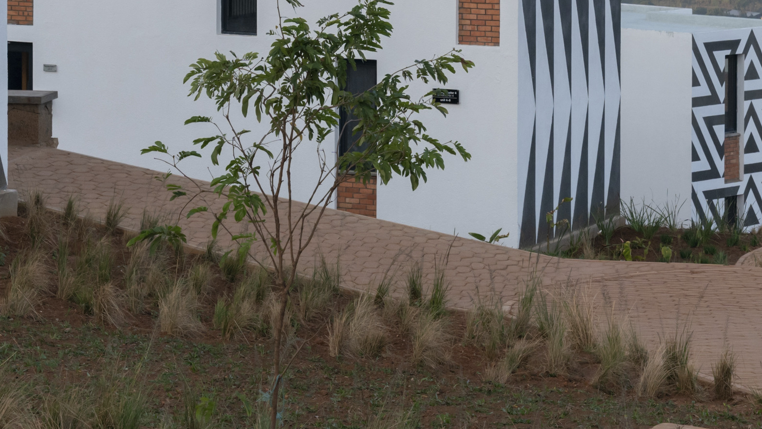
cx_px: 407
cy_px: 15
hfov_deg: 16.1
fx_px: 2687
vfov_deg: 9.1
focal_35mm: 133
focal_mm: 50
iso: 800
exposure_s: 1/320
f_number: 7.1
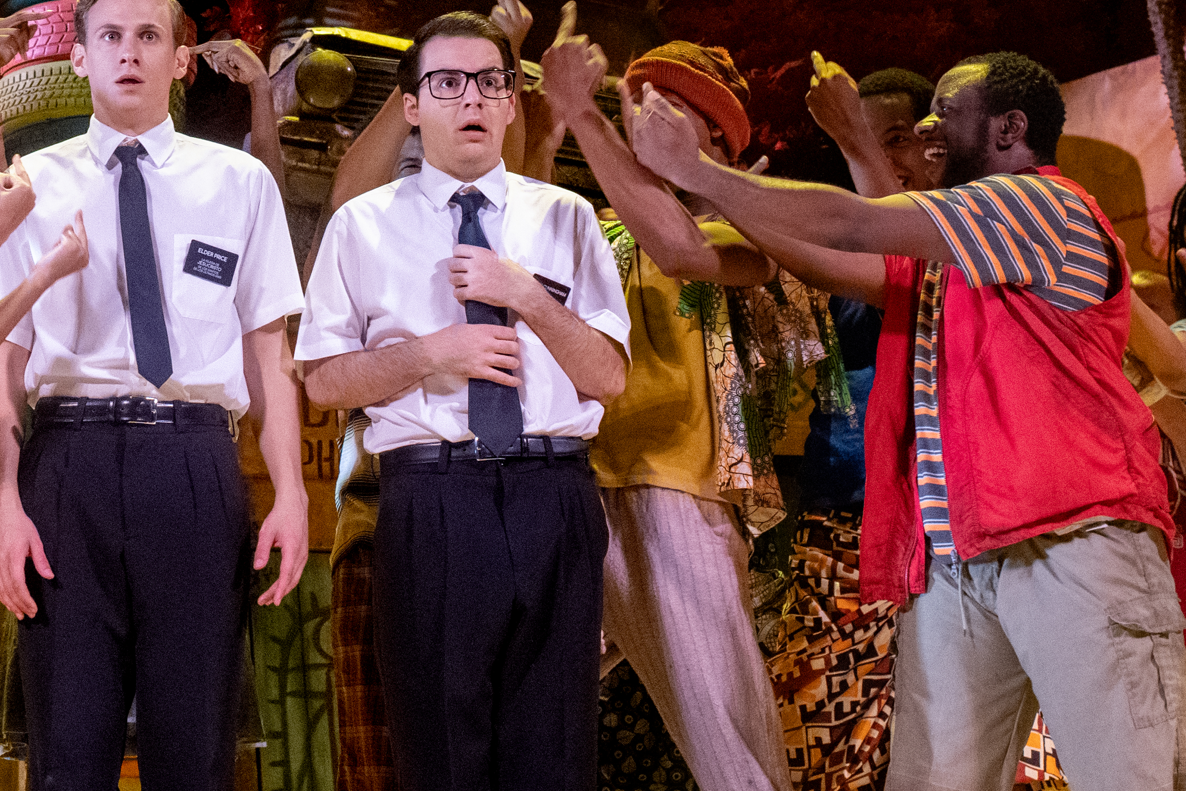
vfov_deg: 14.8
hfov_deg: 21.6
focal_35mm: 92
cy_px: 136
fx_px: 3031
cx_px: 102
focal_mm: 35
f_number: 5.6
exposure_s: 1/100
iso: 3200
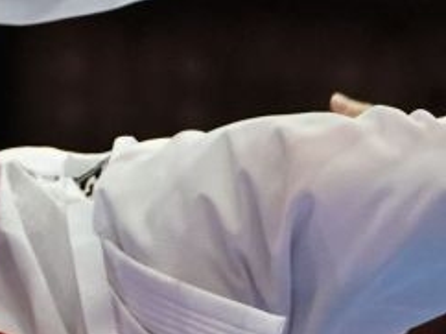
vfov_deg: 1.2
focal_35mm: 1245
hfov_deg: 1.6
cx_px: 42
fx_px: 16025
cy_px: 323
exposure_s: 1/1000
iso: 3200
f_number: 2.8
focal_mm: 174
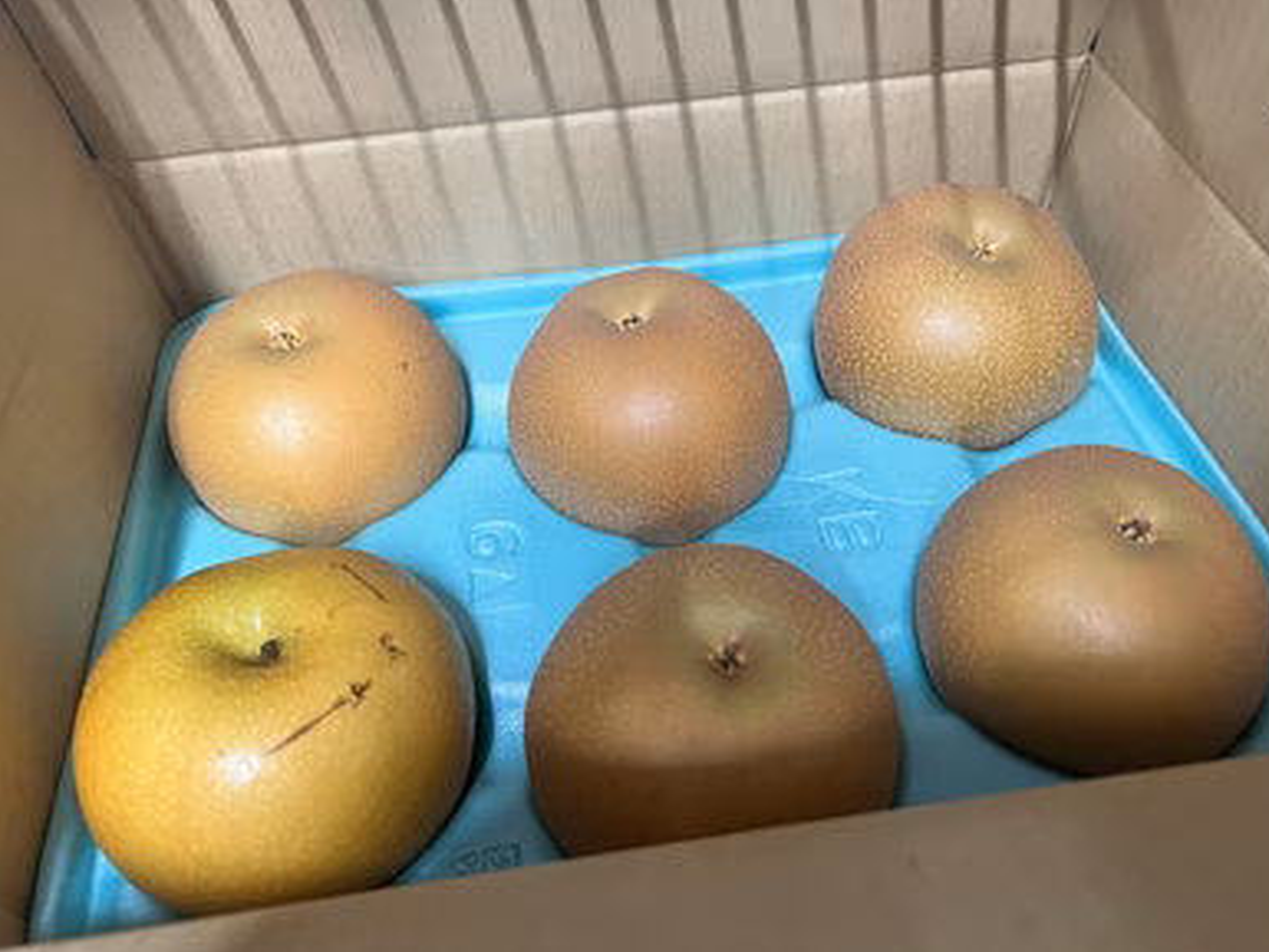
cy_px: 491
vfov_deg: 51.4
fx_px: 990
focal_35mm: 27
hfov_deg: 65.3
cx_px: 656
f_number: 1.5
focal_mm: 5.7
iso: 500
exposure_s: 1/50
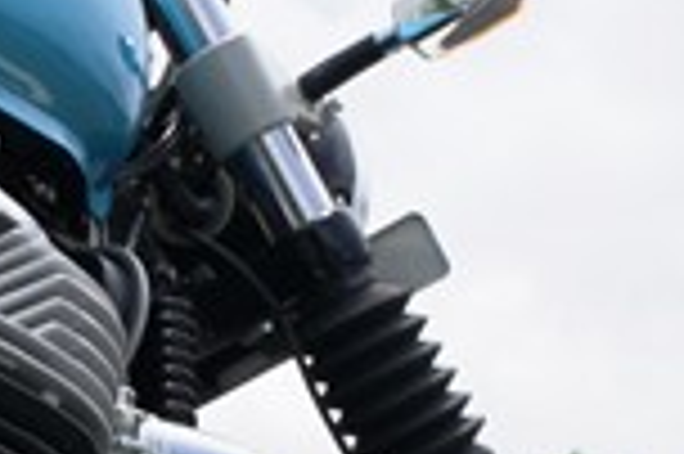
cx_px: -266
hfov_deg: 19.4
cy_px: 625
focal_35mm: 95
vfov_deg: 13.7
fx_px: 1803
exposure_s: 1/100
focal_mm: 24
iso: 100
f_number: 13
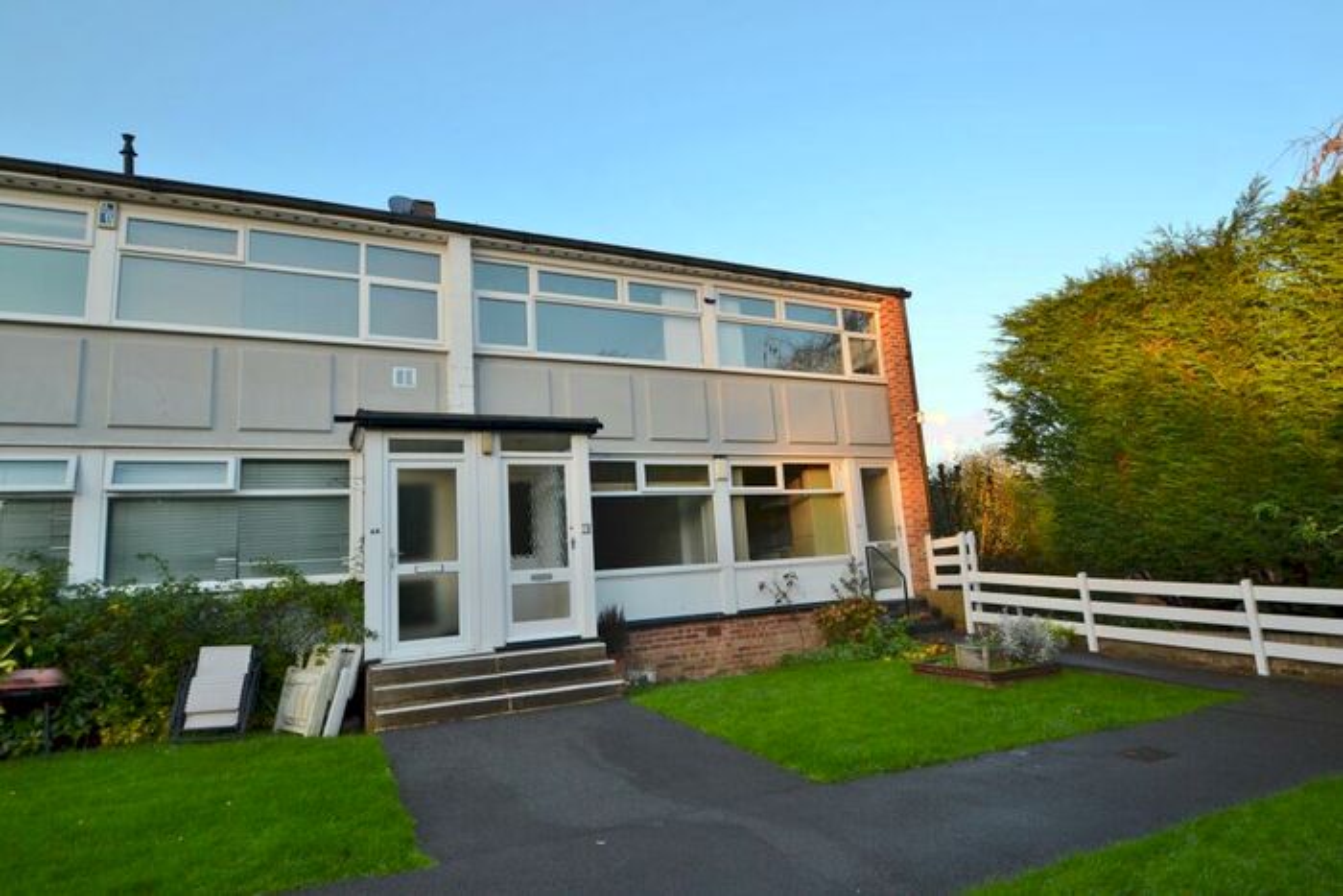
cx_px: 672
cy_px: 448
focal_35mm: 18
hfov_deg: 90.0
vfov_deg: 67.4
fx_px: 672
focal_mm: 12
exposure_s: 1/125
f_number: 5.6
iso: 160
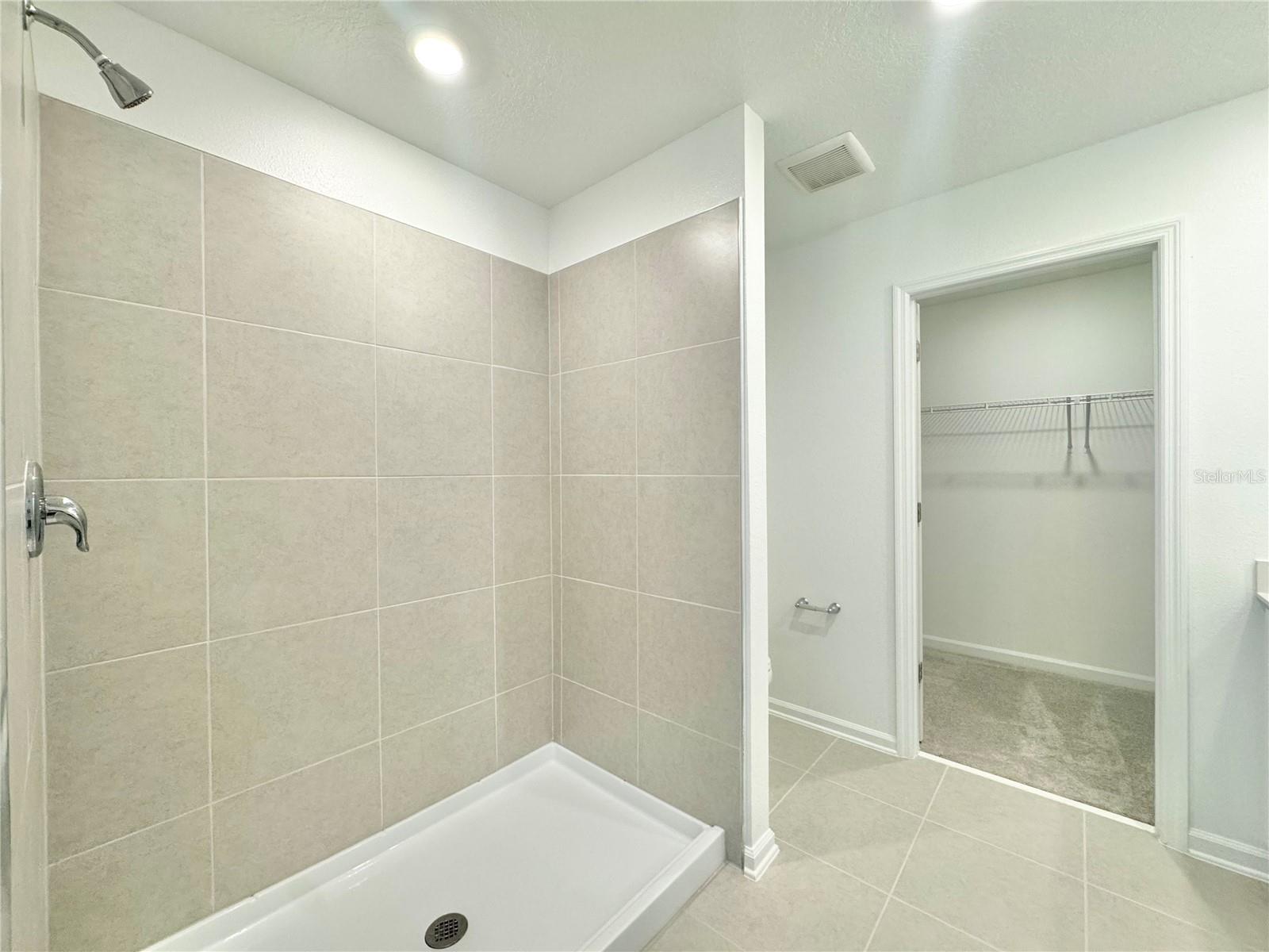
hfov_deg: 102.1
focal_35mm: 14
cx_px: 634
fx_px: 513
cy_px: 476
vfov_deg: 85.7
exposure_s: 1/120
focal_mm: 2.22
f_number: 2.2
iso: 250
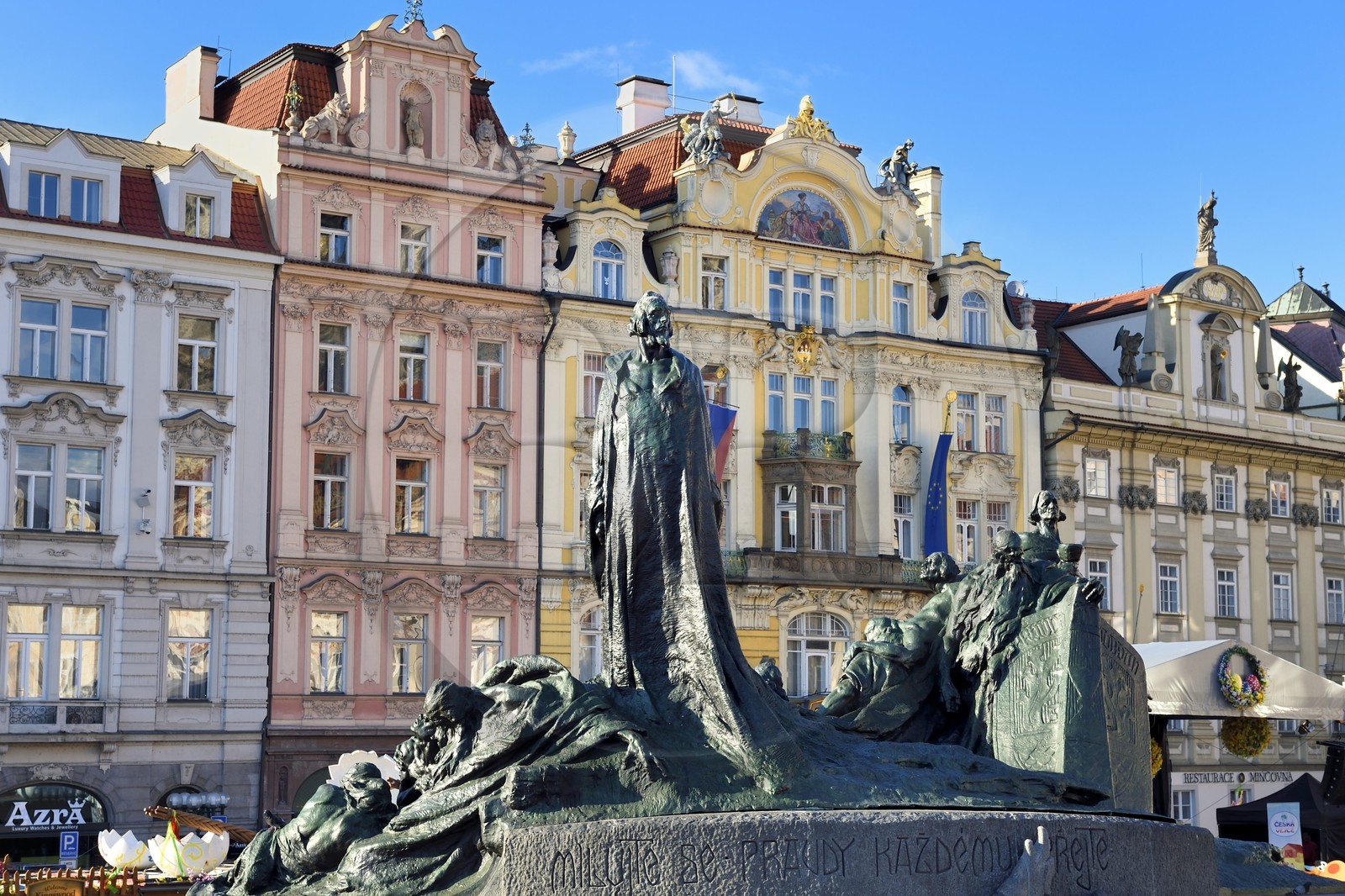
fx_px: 2092
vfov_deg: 24.2
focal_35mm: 56
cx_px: 672
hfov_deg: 35.6
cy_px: 448
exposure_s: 1/200
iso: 200
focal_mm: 56
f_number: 10
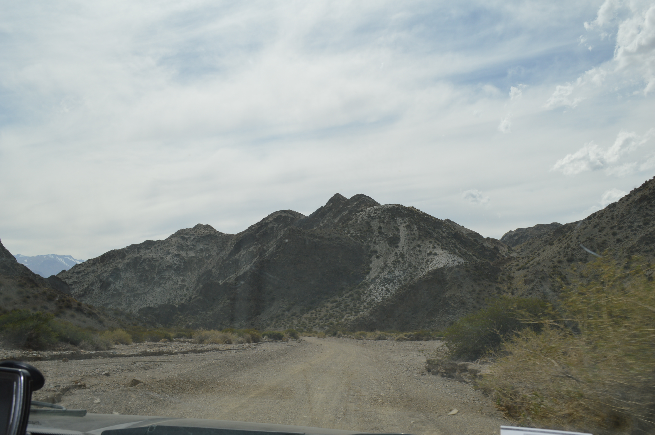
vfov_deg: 36.8
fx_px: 654
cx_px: 328
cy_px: 218
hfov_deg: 53.2
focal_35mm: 36
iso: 100
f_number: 11
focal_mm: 24
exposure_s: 1/200
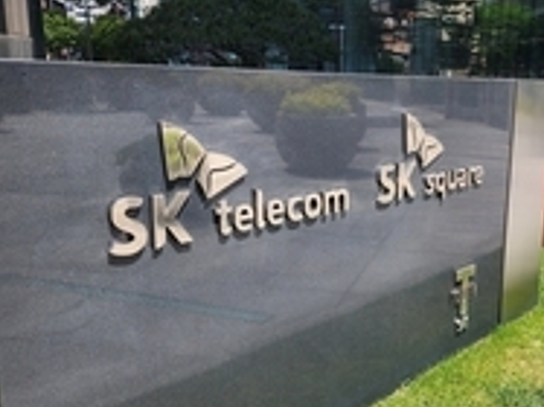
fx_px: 691
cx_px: 417
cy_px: 233
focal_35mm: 44
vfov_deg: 32.8
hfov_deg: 41.5
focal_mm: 6.4
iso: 12
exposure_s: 1/547
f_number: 1.8
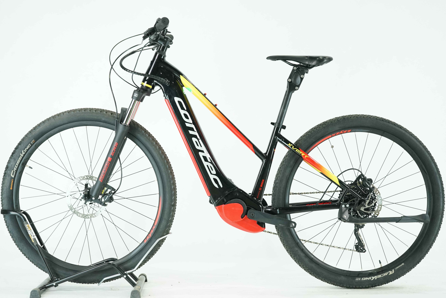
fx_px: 793
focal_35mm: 64
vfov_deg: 21.2
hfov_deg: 31.4
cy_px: 149
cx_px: 223
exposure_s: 1/200
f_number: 5.6
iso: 2500
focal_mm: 64
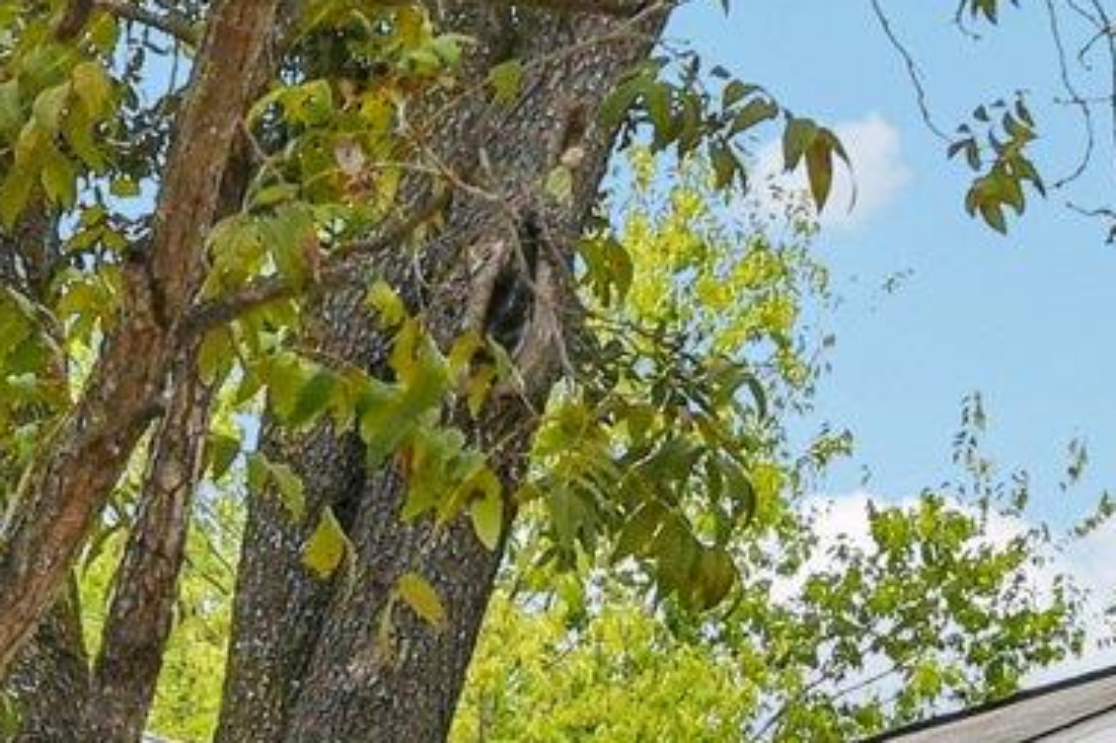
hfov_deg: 12.5
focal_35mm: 163
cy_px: 919
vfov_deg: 8.3
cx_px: 33
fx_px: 5051
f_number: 8
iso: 400
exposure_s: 1/800
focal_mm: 20
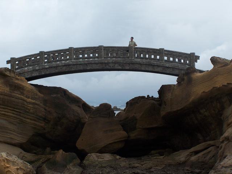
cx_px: 116
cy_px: 87
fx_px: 550
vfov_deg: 18.0
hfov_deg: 23.8
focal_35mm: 82
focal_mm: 13.7
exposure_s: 1/750
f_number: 4.5
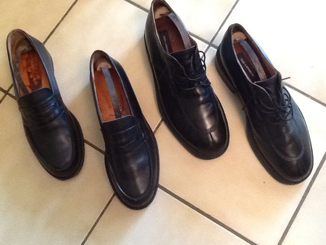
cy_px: 122
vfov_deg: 32.9
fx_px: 414
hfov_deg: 42.9
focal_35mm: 44
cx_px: 163
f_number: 2.4
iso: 250
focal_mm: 2.03
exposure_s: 1/30
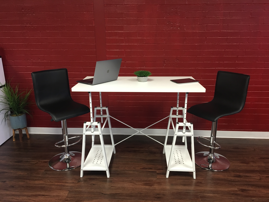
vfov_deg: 48.2
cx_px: 134
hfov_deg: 61.7
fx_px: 225
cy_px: 101
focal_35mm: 29
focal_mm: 4.15
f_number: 2.2
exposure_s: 1/30
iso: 100
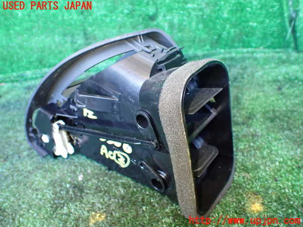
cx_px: 152
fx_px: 263
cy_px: 114
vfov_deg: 46.8
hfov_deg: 60.0
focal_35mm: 30
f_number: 2.3
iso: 800
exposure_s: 1/40
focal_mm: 5.4
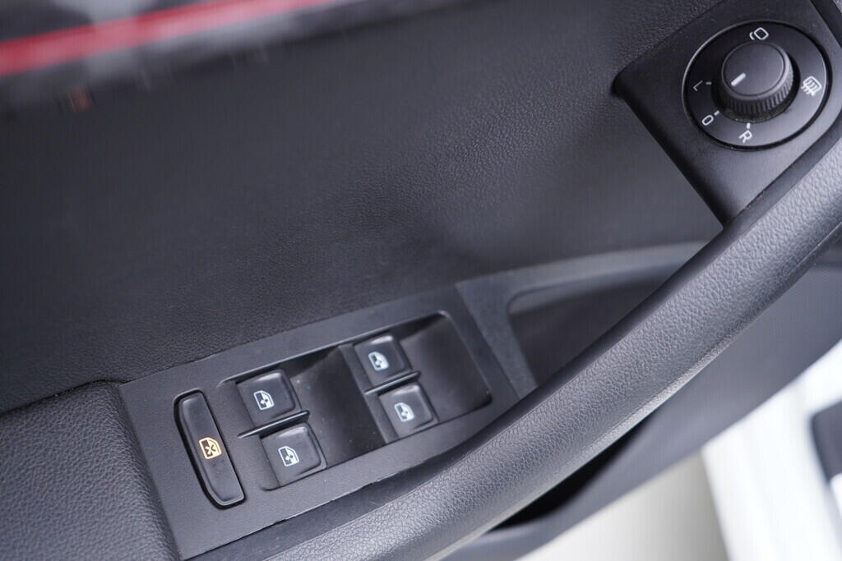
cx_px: 421
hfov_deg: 53.1
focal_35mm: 36
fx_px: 842
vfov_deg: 36.9
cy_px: 280
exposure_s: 1/40
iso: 320
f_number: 2.8
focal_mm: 24
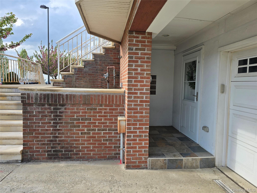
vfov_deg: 58.9
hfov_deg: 73.9
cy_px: 96
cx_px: 128
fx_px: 171
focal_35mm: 23
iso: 12
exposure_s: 1/398
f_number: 1.7
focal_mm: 6.3
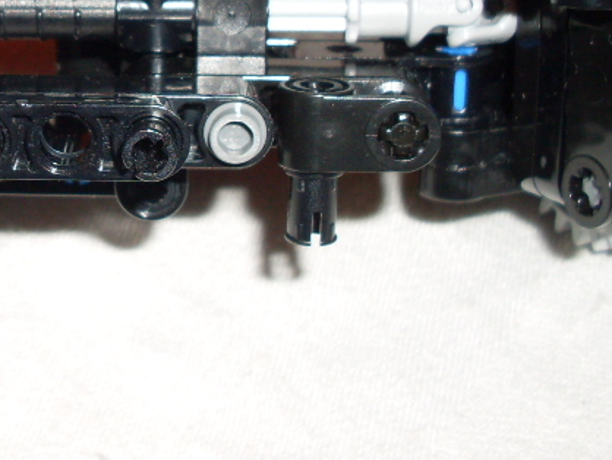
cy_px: 38
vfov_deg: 15.7
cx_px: -26
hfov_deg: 20.3
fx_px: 1645
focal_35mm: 93
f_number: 2.8
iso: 100
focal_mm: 6.3
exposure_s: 1/45
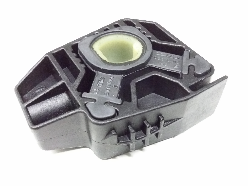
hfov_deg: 56.8
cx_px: 124
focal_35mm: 32
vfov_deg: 44.2
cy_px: 93
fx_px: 229
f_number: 2.4
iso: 1000
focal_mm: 3.4
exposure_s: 1/15
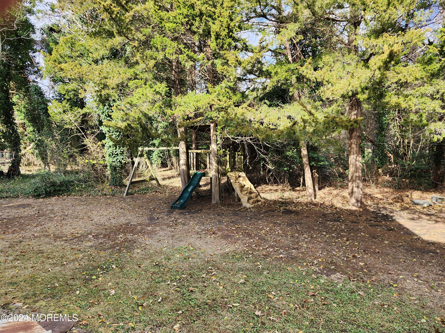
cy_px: 166
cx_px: 222
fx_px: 296
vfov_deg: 58.9
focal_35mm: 23
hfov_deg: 73.9
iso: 32
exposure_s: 1/180
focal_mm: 5.54
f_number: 1.8
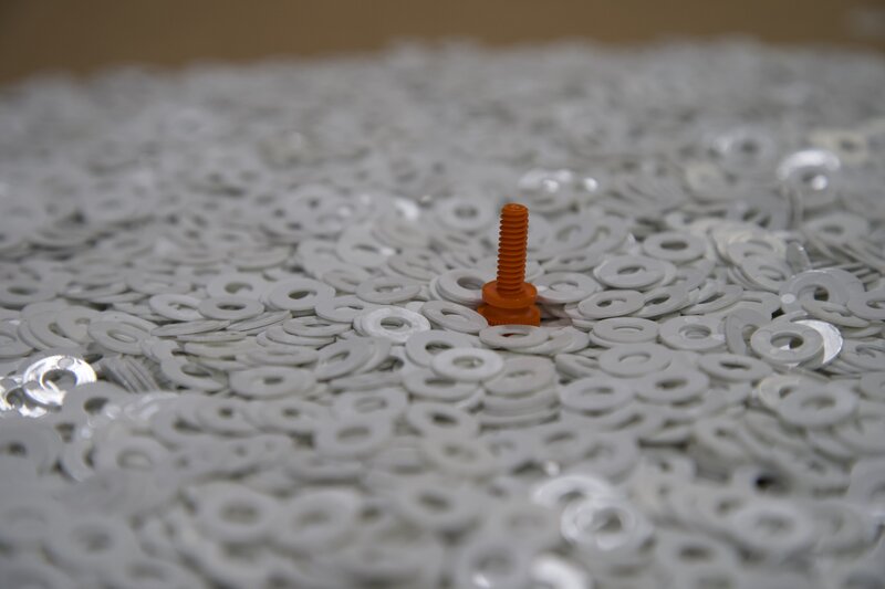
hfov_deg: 24.2
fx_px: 2064
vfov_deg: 16.3
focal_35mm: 84
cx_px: 442
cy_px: 294
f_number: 5
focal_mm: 84
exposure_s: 1/125
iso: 1250
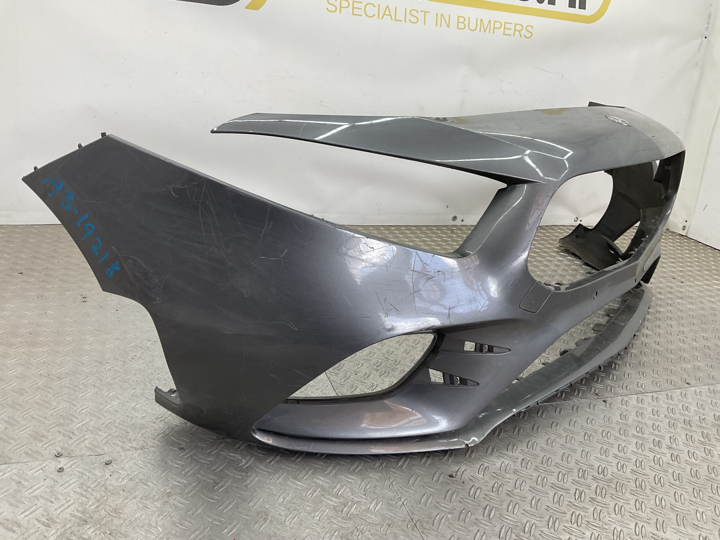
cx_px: 360
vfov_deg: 48.2
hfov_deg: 61.7
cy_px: 270
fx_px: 603
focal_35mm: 29
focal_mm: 3
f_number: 1.8
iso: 20
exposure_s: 1/100
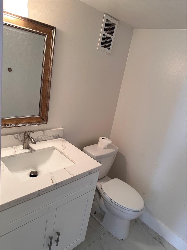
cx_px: 94
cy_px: 125
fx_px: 173
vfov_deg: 71.6
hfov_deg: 56.8
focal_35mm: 24
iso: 80
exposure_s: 1/120
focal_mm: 6.86
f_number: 1.78
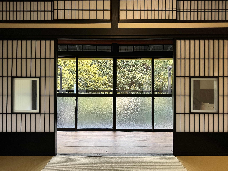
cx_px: 114
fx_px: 158
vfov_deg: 56.8
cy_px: 86
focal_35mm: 24
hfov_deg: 71.6
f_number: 1.78
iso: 160
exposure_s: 1/100
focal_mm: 6.86
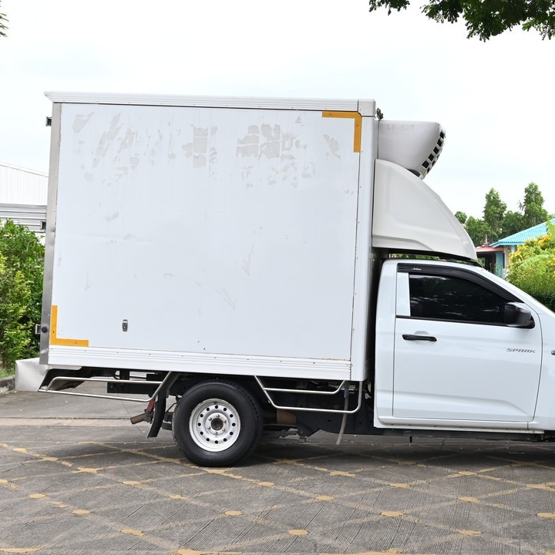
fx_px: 1106
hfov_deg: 27.9
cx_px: 392
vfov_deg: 28.2
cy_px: 274
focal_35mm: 61
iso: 560
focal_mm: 31.5
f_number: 6.7
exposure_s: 1/750
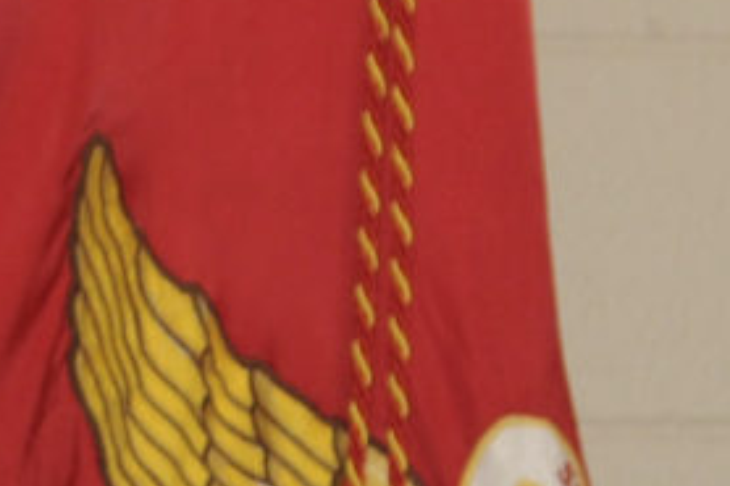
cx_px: -1428
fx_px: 5816
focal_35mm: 287
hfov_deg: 6.6
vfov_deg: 4.6
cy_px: 1453
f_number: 4
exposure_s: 1/60
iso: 400
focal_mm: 26
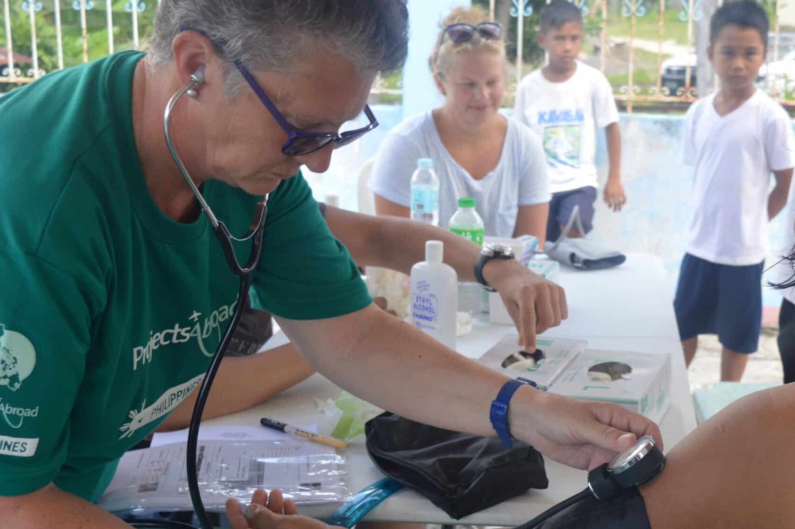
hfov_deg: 33.7
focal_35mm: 59
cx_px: 517
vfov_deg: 22.9
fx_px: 1302
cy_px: 330
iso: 200
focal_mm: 26
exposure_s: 1/125
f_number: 5.6
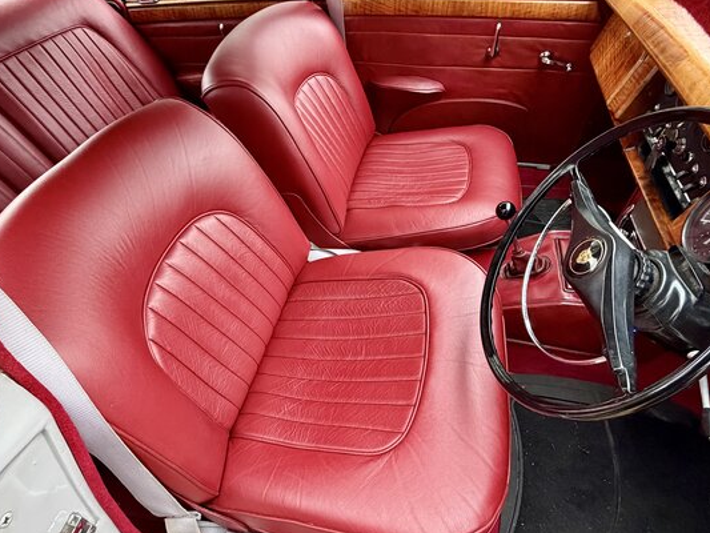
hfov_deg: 79.0
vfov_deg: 63.4
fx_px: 431
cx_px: 345
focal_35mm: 21
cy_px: 257
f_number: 2.2
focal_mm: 2.22
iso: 400
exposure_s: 1/60
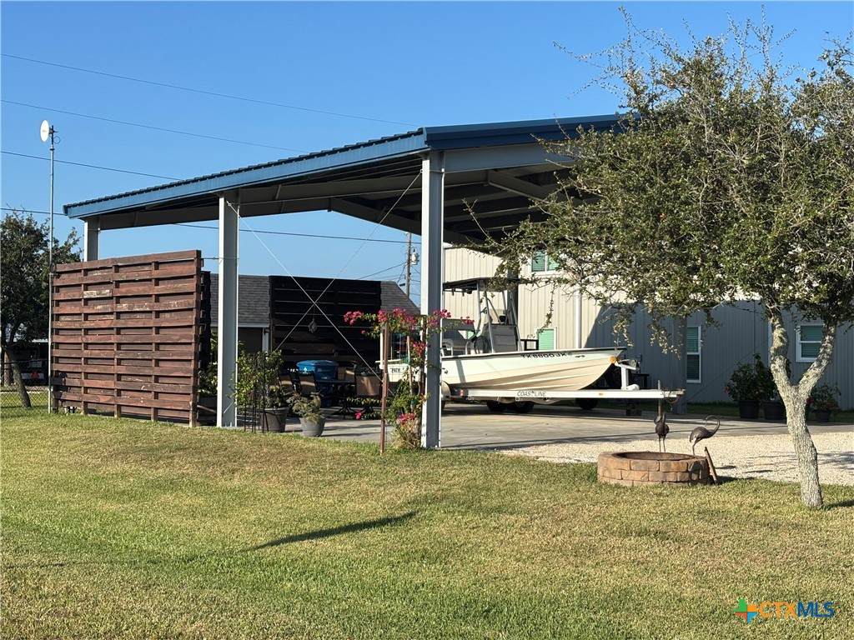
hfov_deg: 36.8
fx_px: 1283
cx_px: 427
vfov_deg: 28.0
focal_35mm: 52
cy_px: 320
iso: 40
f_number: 1.6
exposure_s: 1/2451
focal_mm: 5.96
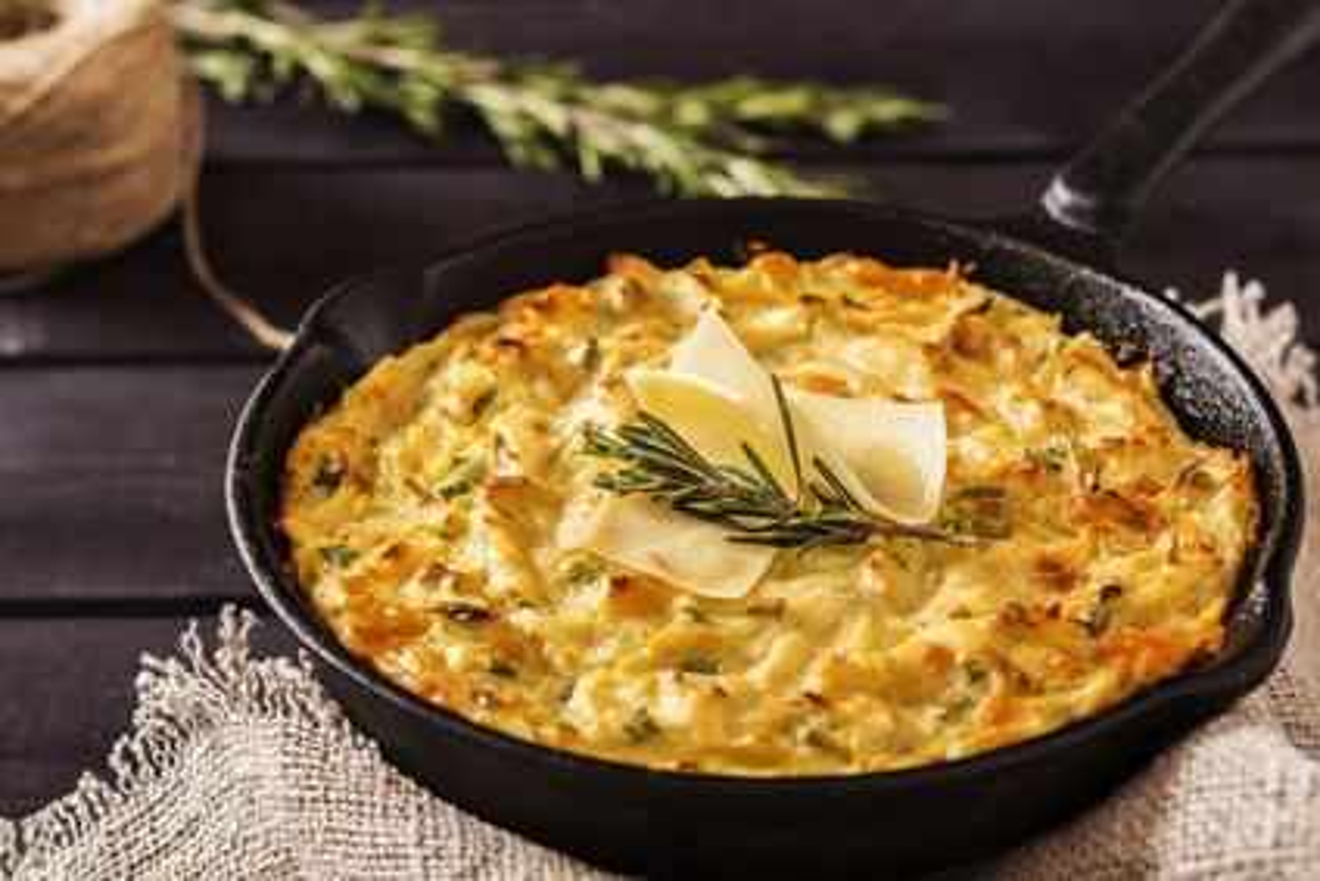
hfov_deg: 22.6
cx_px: 660
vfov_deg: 15.2
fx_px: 3301
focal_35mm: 90
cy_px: 440
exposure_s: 1/160
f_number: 6.3
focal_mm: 60
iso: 100
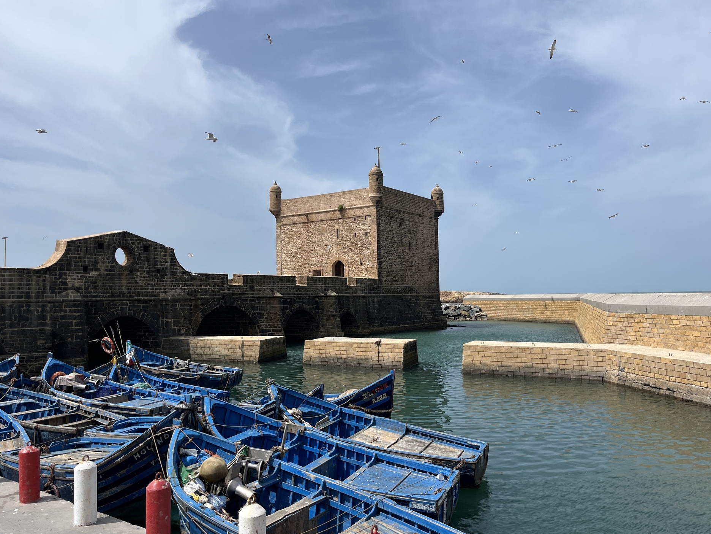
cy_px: 267
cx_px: 368
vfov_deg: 49.7
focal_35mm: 28
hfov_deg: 63.4
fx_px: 575
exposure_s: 1/5848
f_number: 1.6
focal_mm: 5.1
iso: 50
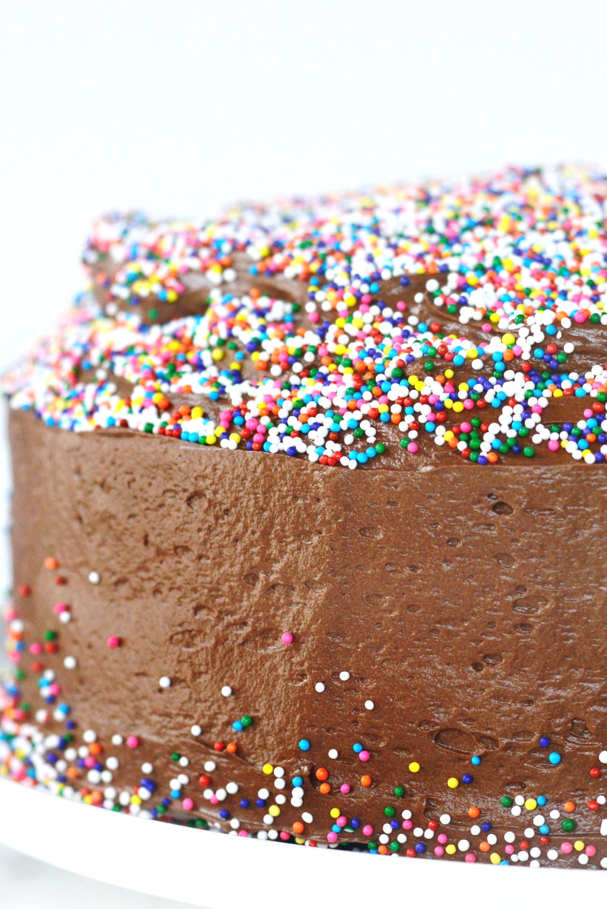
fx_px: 2830
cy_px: 773
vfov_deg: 18.0
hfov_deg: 12.2
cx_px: 507
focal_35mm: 112
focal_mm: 50
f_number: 4.5
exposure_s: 1/640
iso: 1000
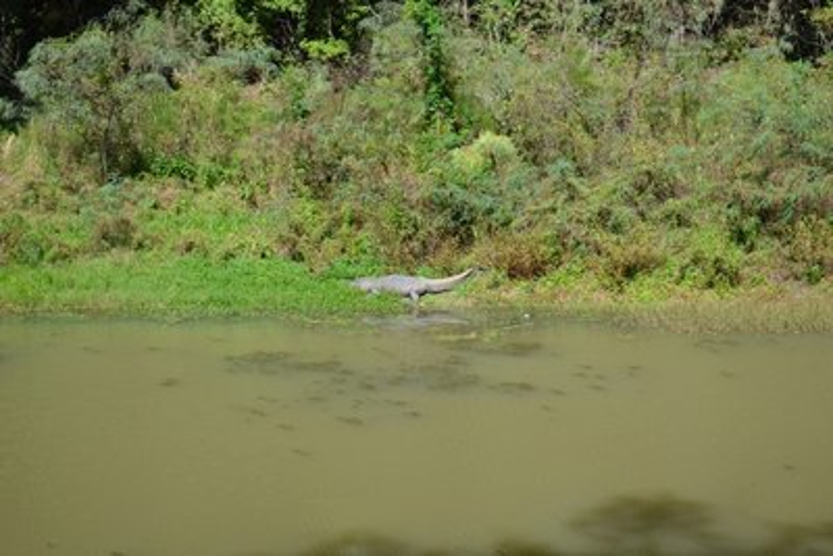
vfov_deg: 16.6
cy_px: 278
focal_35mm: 82
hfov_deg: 24.6
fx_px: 1910
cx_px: 416
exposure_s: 1/200
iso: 100
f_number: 7.1
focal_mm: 55
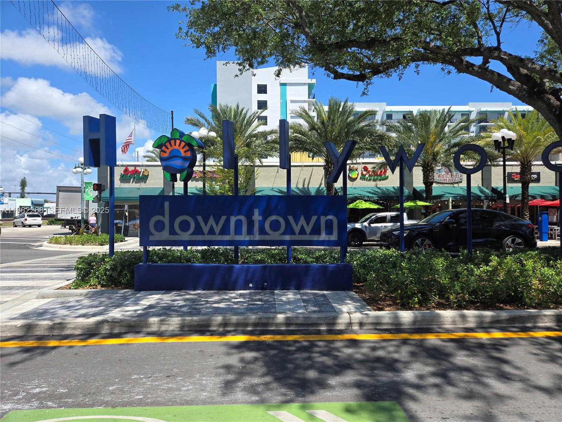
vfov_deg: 58.9
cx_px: 281
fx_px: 373
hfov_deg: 73.9
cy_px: 211
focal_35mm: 23
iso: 25
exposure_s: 1/1484
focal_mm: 5.4
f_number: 1.8
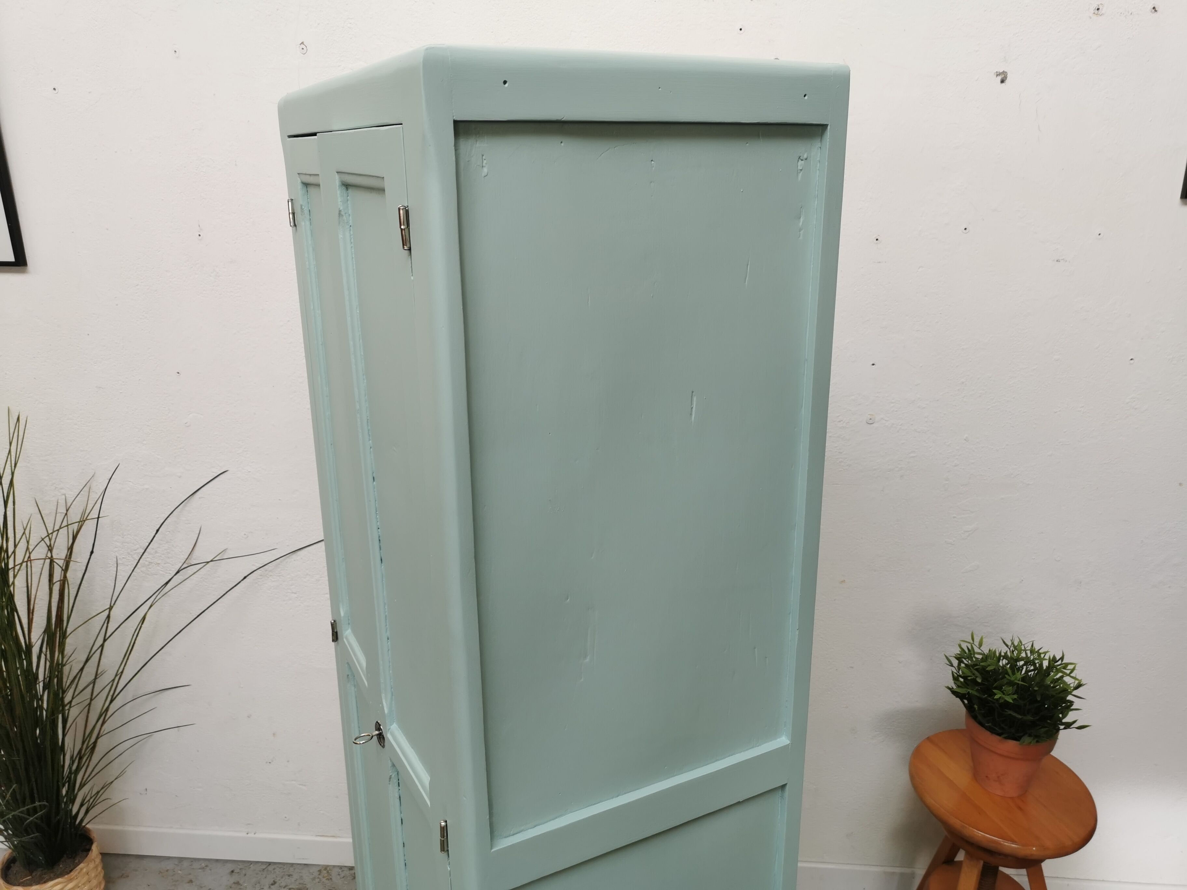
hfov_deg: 65.3
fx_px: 926
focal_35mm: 27
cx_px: 594
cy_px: 445
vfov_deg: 51.4
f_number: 1.8
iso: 50
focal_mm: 5.58
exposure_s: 1/132
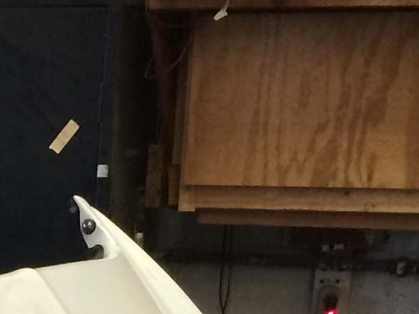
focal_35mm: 164
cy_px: 710
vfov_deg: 8.4
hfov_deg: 11.5
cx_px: -220
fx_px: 1985
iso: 64
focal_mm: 4.12
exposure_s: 1/30
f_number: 2.2
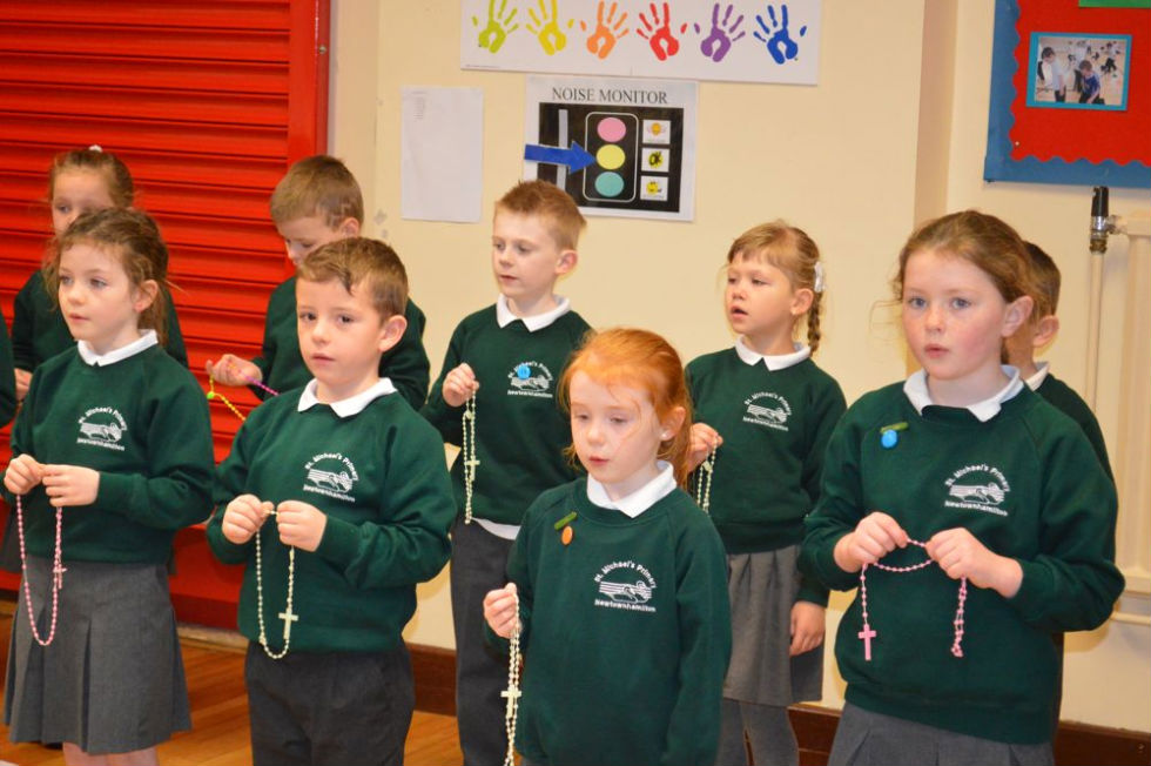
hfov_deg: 24.6
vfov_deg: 16.5
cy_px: 383
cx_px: 576
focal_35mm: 82
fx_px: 2636
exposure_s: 1/60
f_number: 5.6
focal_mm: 55
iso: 2500
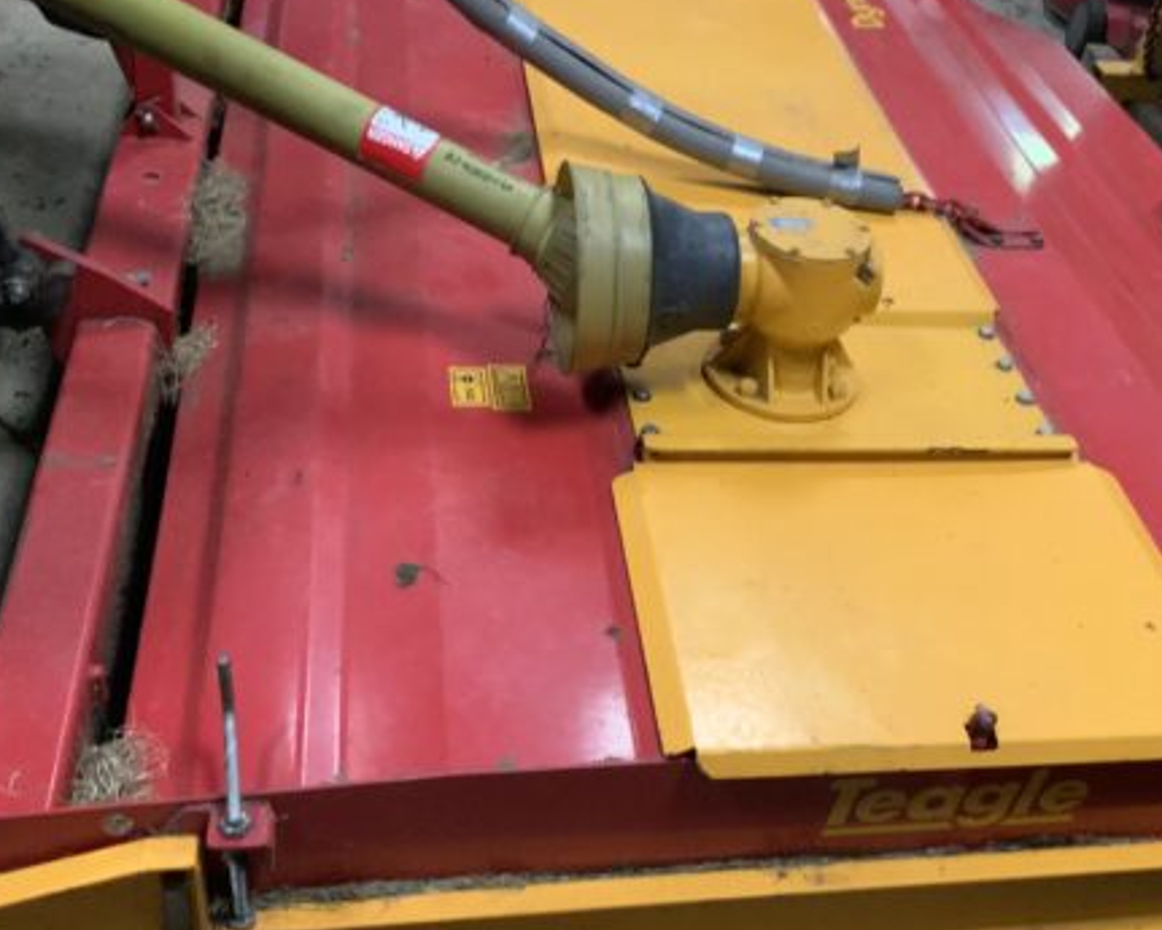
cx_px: 698
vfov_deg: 35.7
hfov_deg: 43.6
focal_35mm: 42
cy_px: 434
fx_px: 1445
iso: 320
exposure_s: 1/40
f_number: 1.8
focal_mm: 3
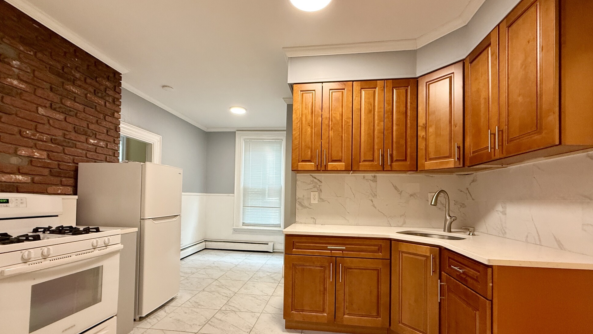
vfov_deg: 66.7
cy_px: 193
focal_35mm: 16
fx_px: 252
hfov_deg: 99.4
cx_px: 303
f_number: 2.2
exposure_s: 1/60
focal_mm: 2.22
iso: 250
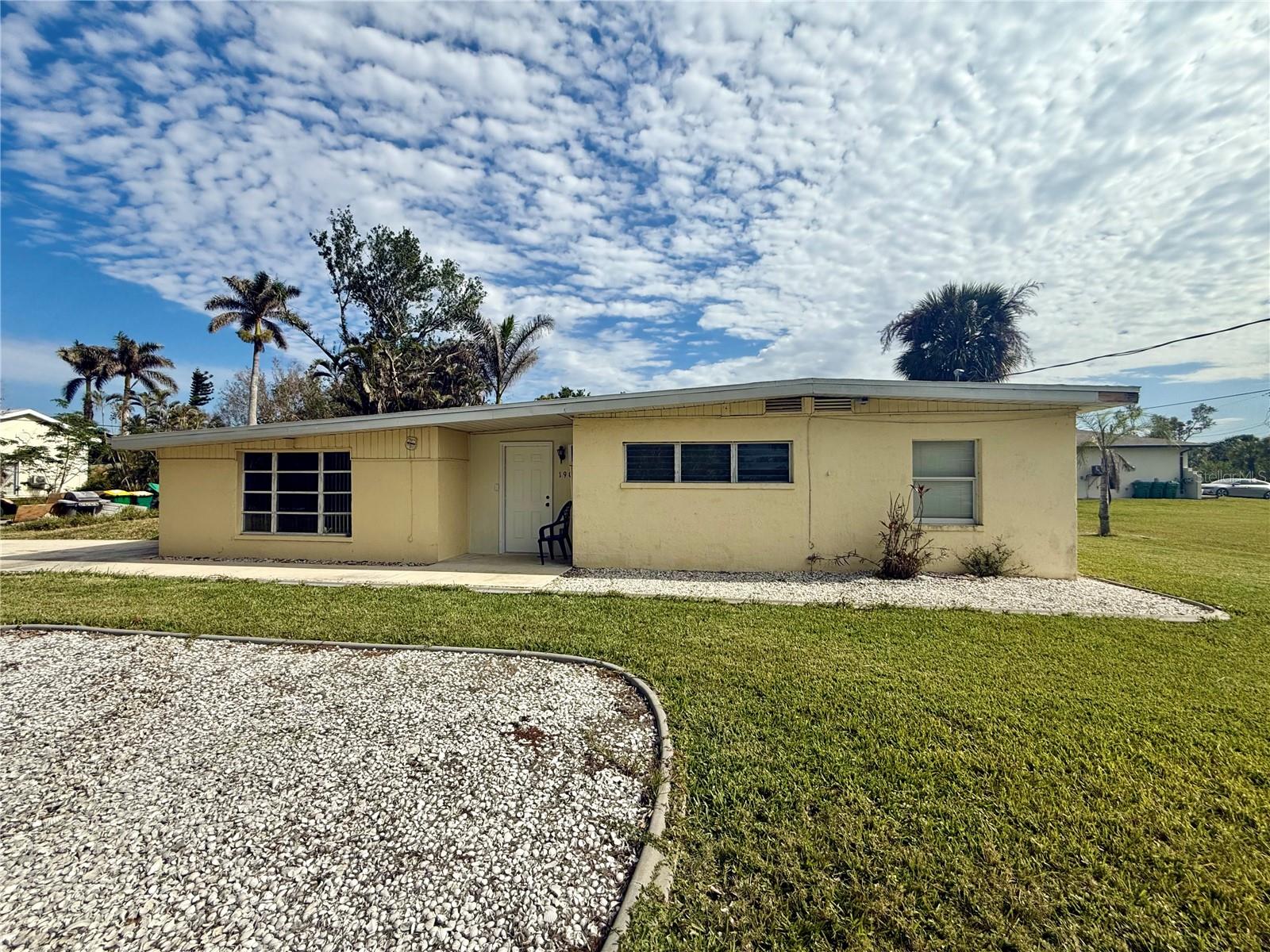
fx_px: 514
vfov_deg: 85.7
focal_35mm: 14
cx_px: 635
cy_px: 476
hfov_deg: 102.1
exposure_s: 1/3289
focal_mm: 2.22
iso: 50
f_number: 2.2
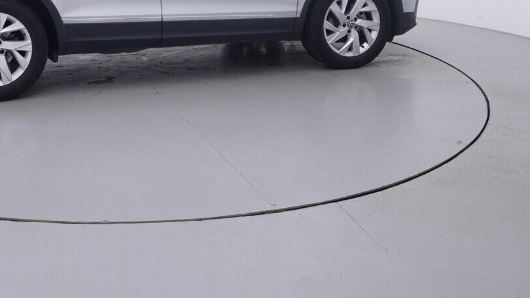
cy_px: -12
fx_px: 589
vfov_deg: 26.6
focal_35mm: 42
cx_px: 130
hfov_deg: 46.6
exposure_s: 1/80
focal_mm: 15
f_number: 5
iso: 200
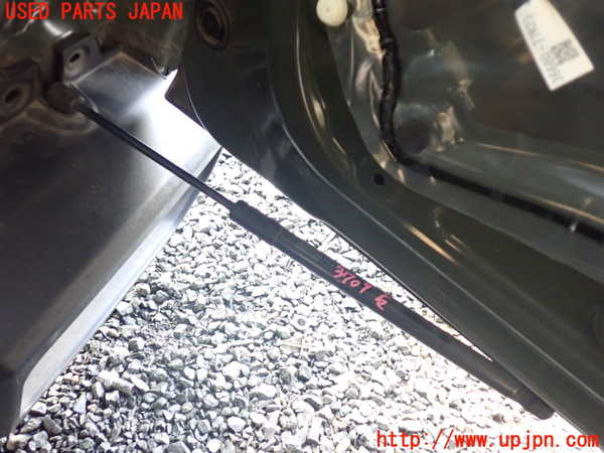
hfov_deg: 60.0
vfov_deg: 46.8
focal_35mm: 30
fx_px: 523
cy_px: 226
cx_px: 302
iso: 800
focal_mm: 5.4
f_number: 2.3
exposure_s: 1/30
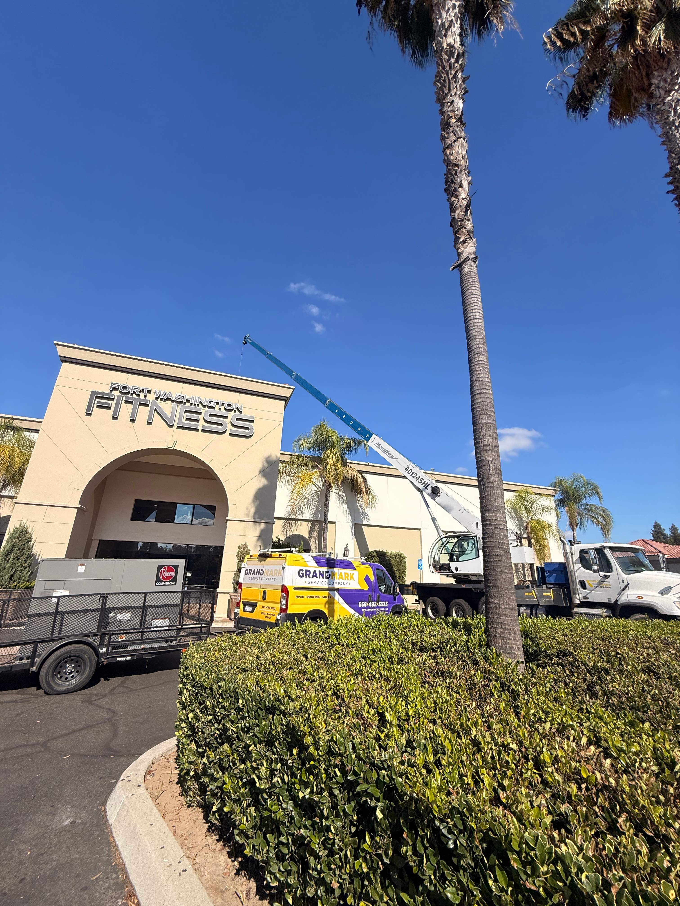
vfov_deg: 102.1
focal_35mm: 14
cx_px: 340
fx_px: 367
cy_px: 453
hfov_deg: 85.7
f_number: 2.2
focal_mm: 2.22
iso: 50
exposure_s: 1/3460
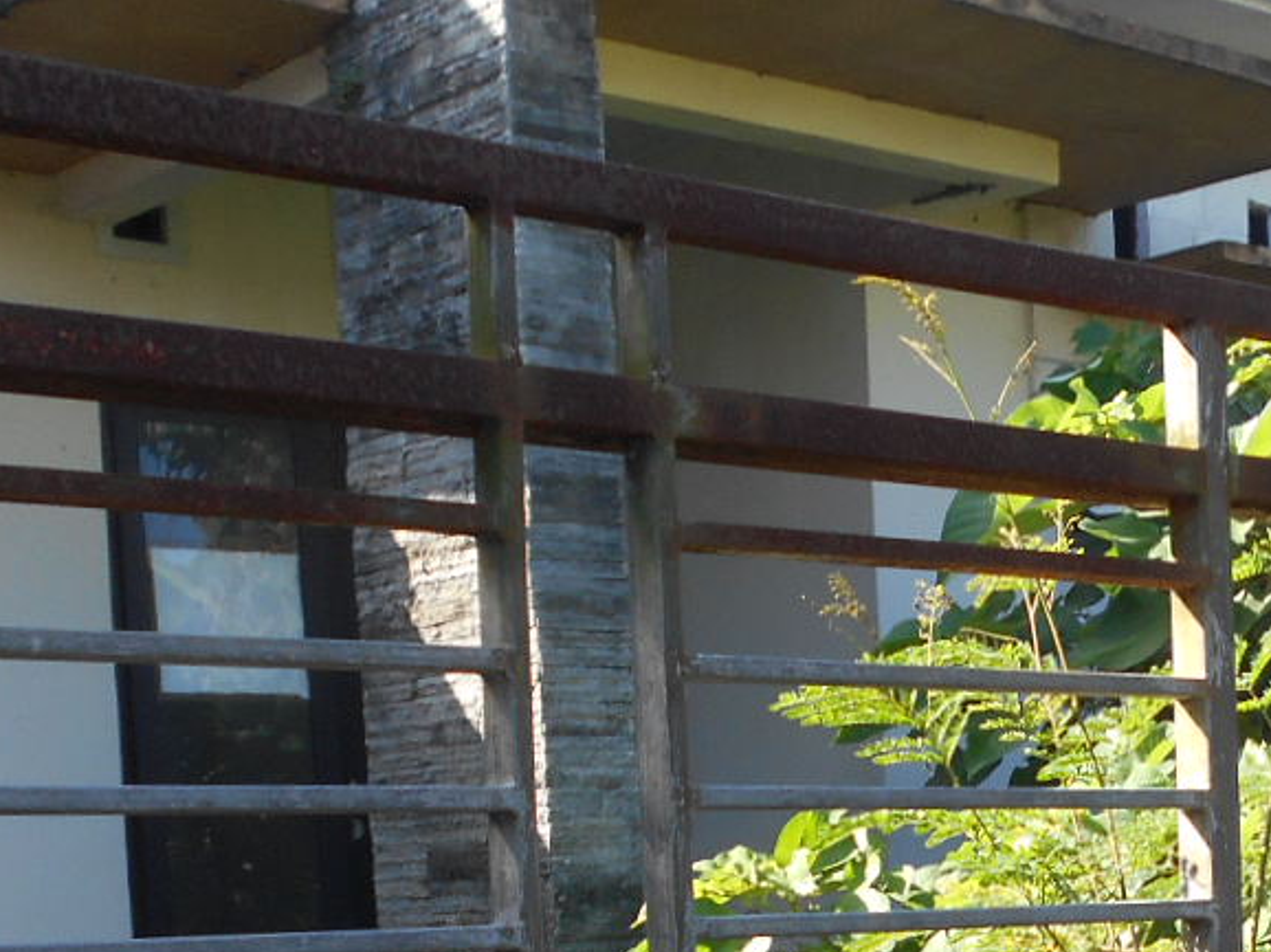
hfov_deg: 26.3
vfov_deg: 19.5
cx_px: 1104
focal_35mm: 72
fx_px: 2643
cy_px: 1071
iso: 100
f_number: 3.2
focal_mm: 4.6
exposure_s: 1/250
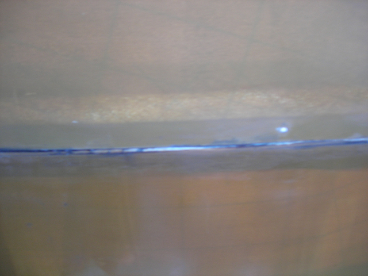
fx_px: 404
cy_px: 138
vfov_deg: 37.7
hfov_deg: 49.0
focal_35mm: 38
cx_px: 184
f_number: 2.8
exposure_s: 1/3.6
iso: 90
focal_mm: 7.8
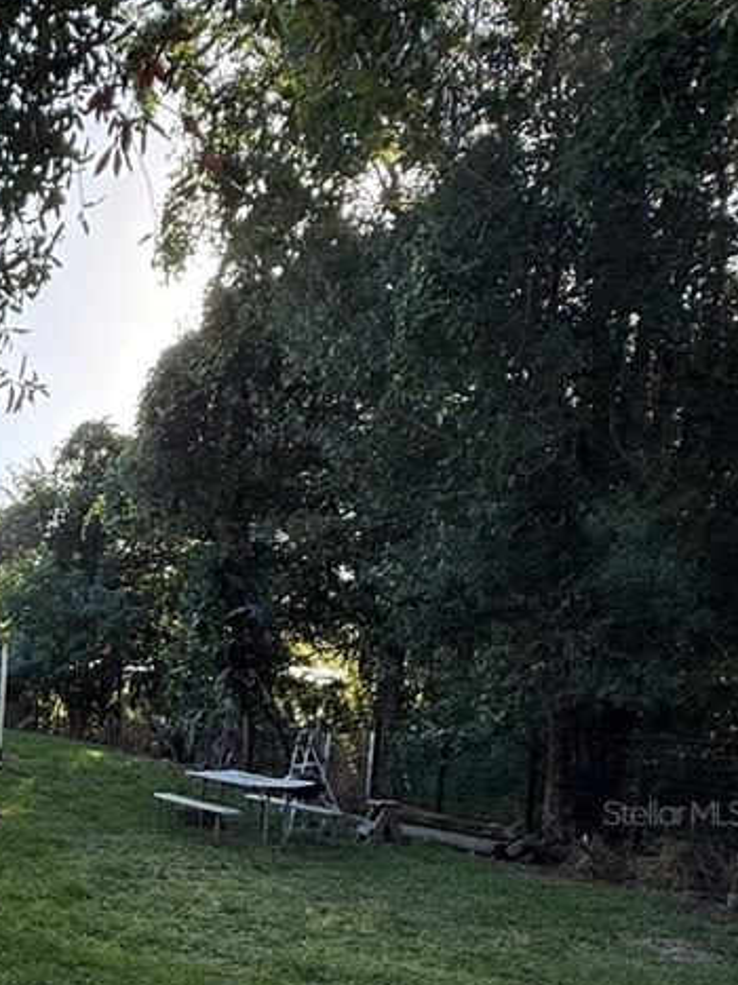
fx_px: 1024
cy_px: 812
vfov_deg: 48.0
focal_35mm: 36
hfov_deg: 31.5
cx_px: -196
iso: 64
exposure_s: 1/486
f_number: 2.2
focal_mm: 2.22
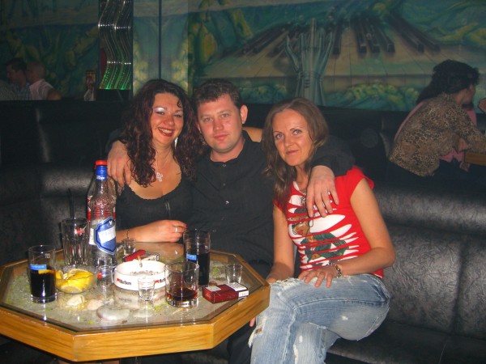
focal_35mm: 38
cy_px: 182
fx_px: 534
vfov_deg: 37.7
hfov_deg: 49.0
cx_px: 243
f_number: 2.8
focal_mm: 7.9
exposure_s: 1/60
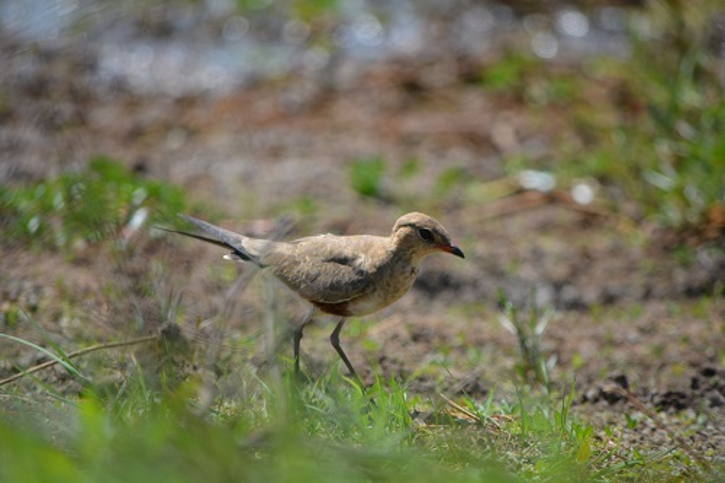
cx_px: 362
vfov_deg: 3.1
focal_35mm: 450
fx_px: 9059
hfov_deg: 4.6
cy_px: 242
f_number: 5.6
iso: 400
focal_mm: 300
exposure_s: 1/1250
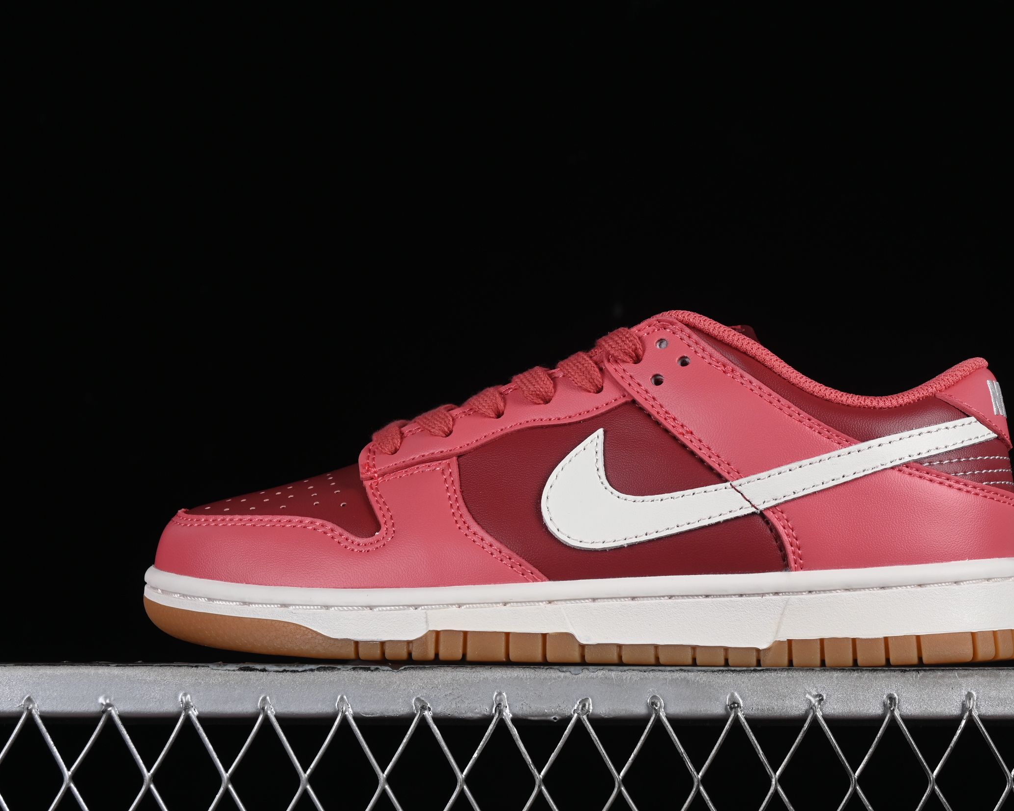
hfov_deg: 20.1
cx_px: 613
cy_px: 385
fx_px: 2851
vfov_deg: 16.2
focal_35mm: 95
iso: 160
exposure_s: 1/80
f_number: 8
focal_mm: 50
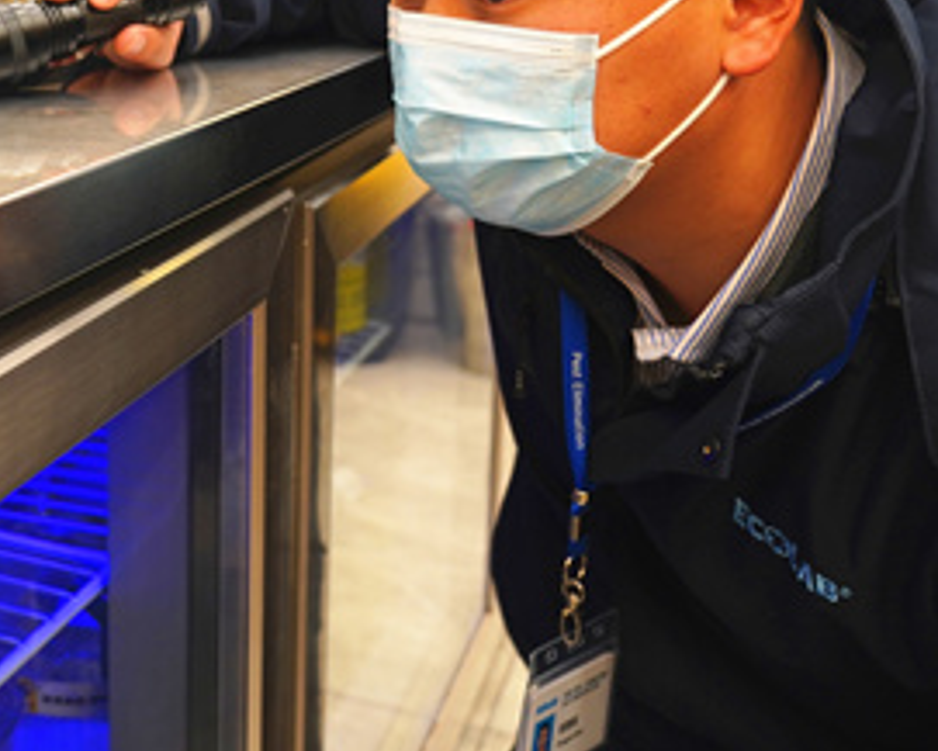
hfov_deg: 33.0
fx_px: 1444
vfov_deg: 28.3
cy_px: 114
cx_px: 0
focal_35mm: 52
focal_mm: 25
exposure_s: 1/60
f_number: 4
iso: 320
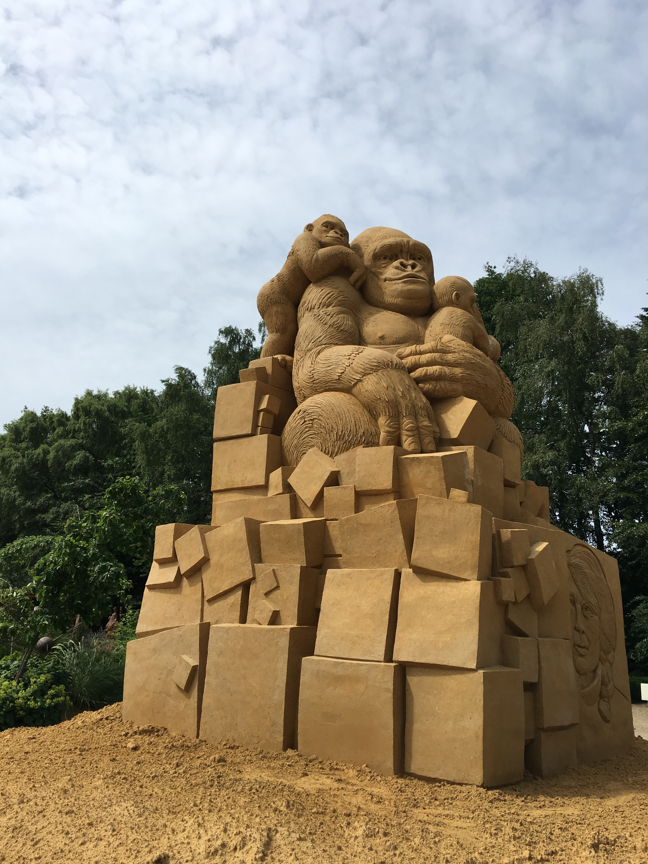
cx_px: 324
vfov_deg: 61.7
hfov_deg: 48.2
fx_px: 724
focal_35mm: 29
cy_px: 432
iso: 25
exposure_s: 1/2262
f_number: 2.2
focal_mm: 4.15
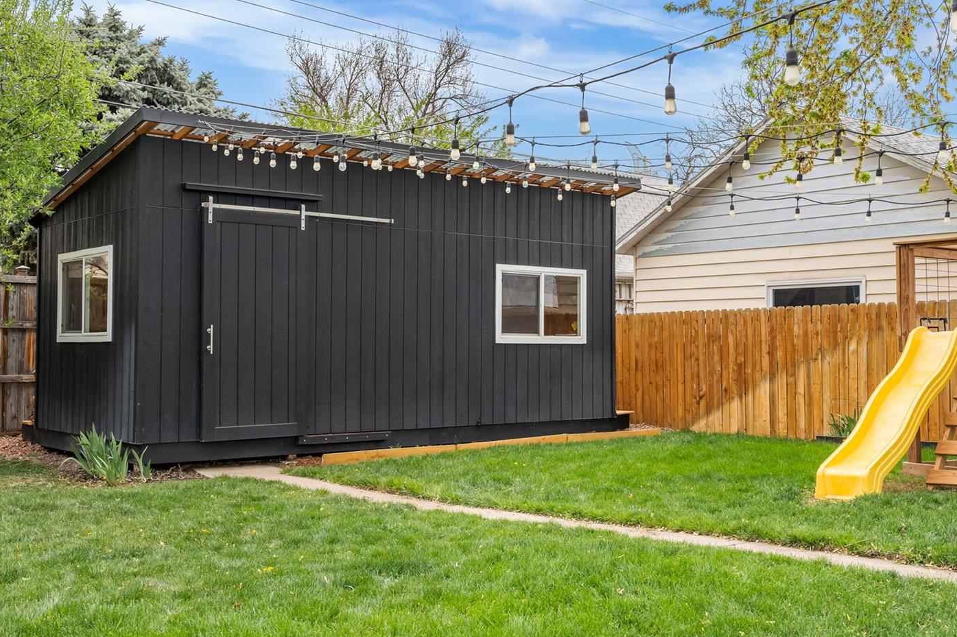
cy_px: 311
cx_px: 530
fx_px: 1052
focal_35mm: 40
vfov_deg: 33.7
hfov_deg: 48.8
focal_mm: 34.5
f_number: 8
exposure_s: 1/100
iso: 160
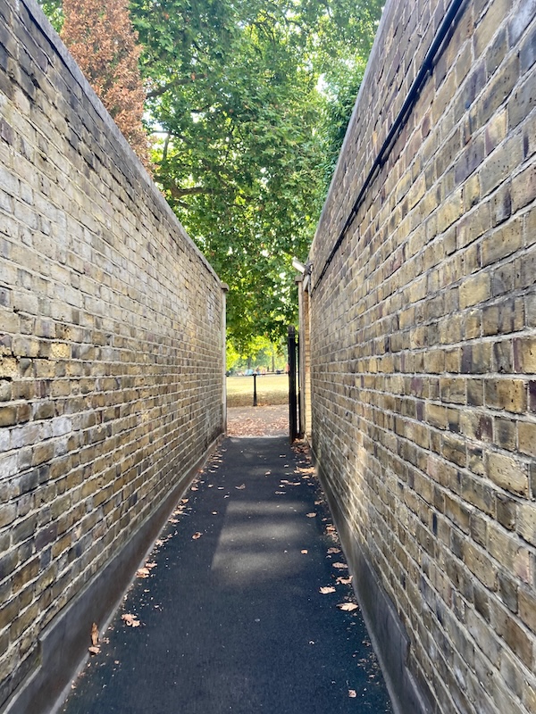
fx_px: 578
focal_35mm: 28
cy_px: 357
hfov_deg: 49.7
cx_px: 268
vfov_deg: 63.4
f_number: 1.8
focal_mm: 3.99
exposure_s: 1/122
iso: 20
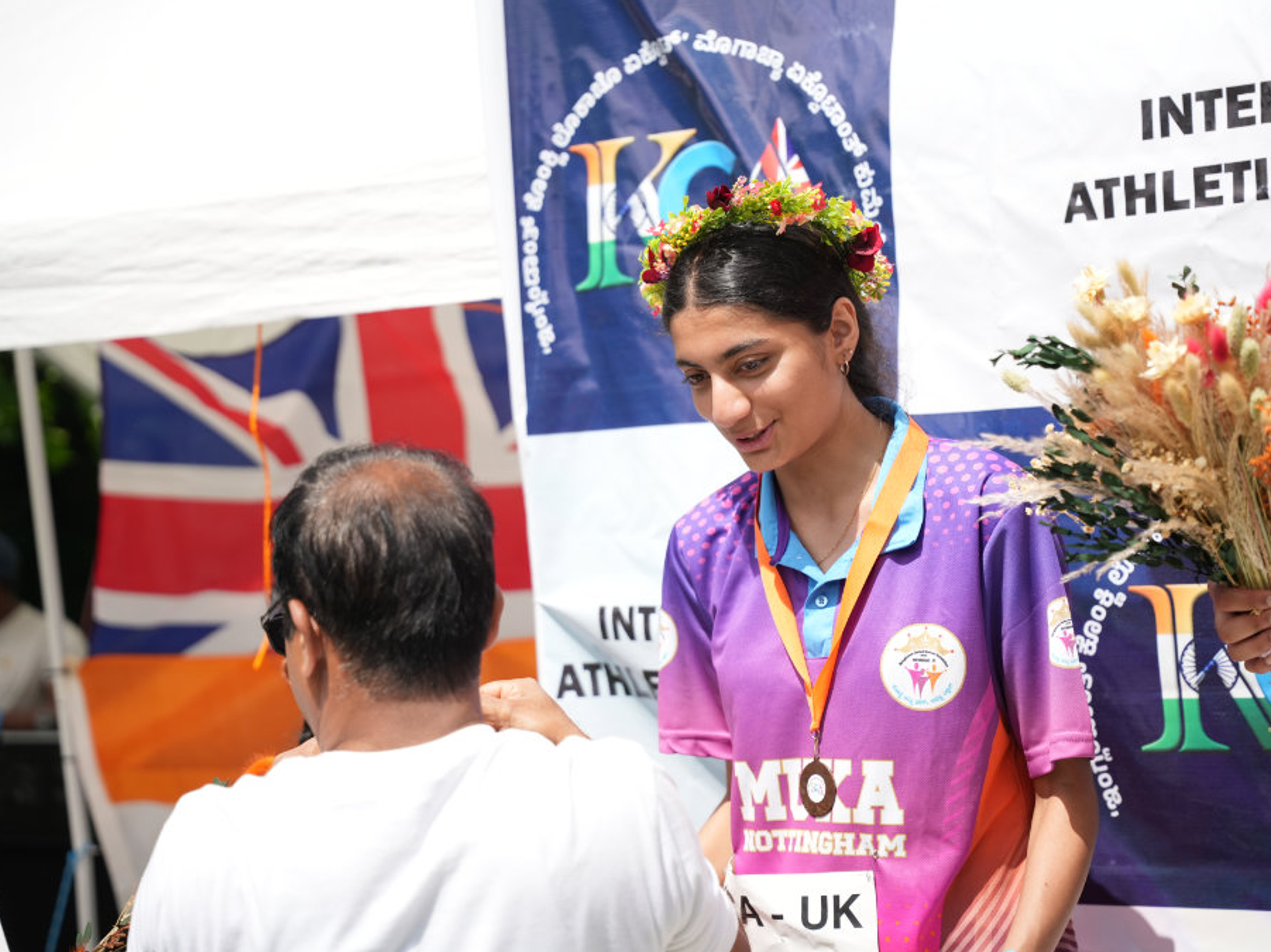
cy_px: 477
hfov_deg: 27.0
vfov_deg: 20.4
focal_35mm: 72
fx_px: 2647
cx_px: 703
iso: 250
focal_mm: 66.1
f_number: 2.8
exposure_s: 1/4000
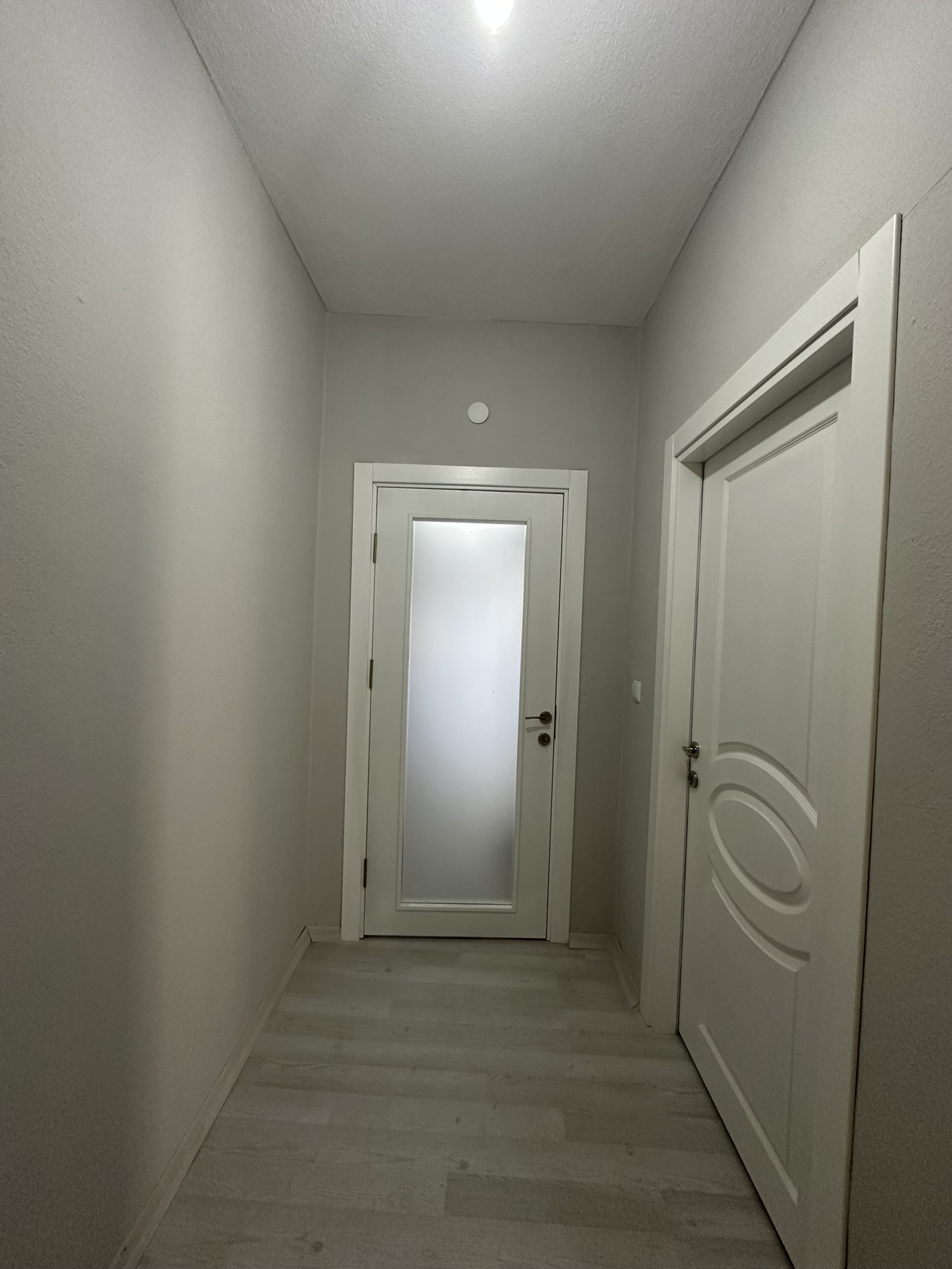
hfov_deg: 85.7
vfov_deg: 102.1
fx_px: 513
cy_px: 634
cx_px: 476
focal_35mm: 14
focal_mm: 2.22
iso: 250
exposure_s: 1/100
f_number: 2.2
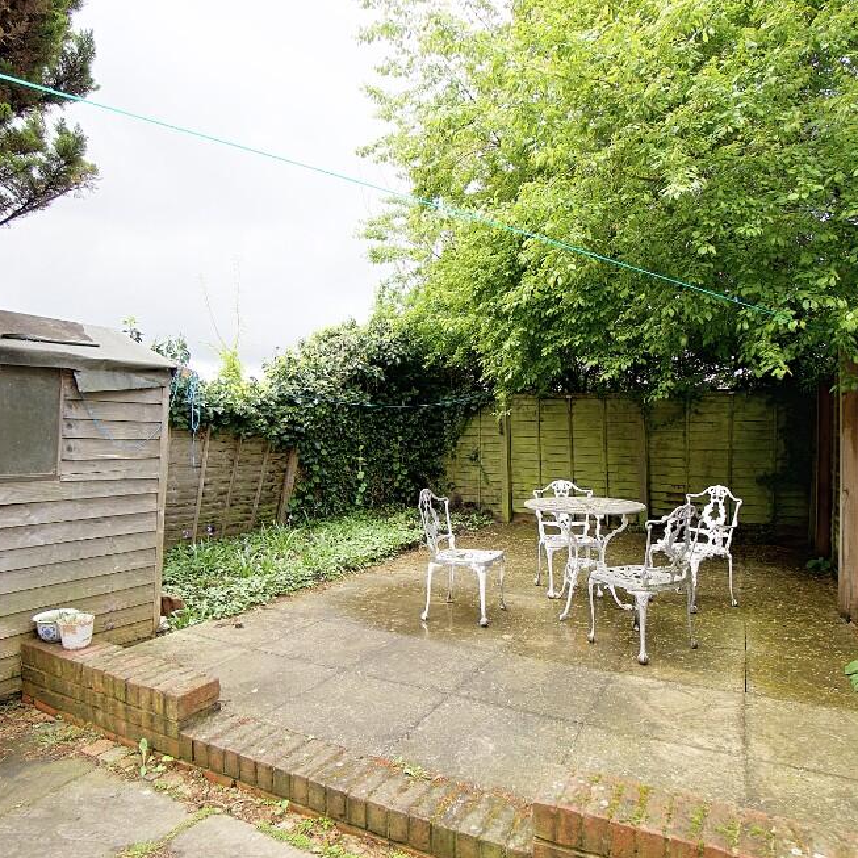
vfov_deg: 74.8
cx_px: 451
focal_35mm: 20
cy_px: 447
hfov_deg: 74.8
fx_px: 561
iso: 100
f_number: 5
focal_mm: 10
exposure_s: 1/80
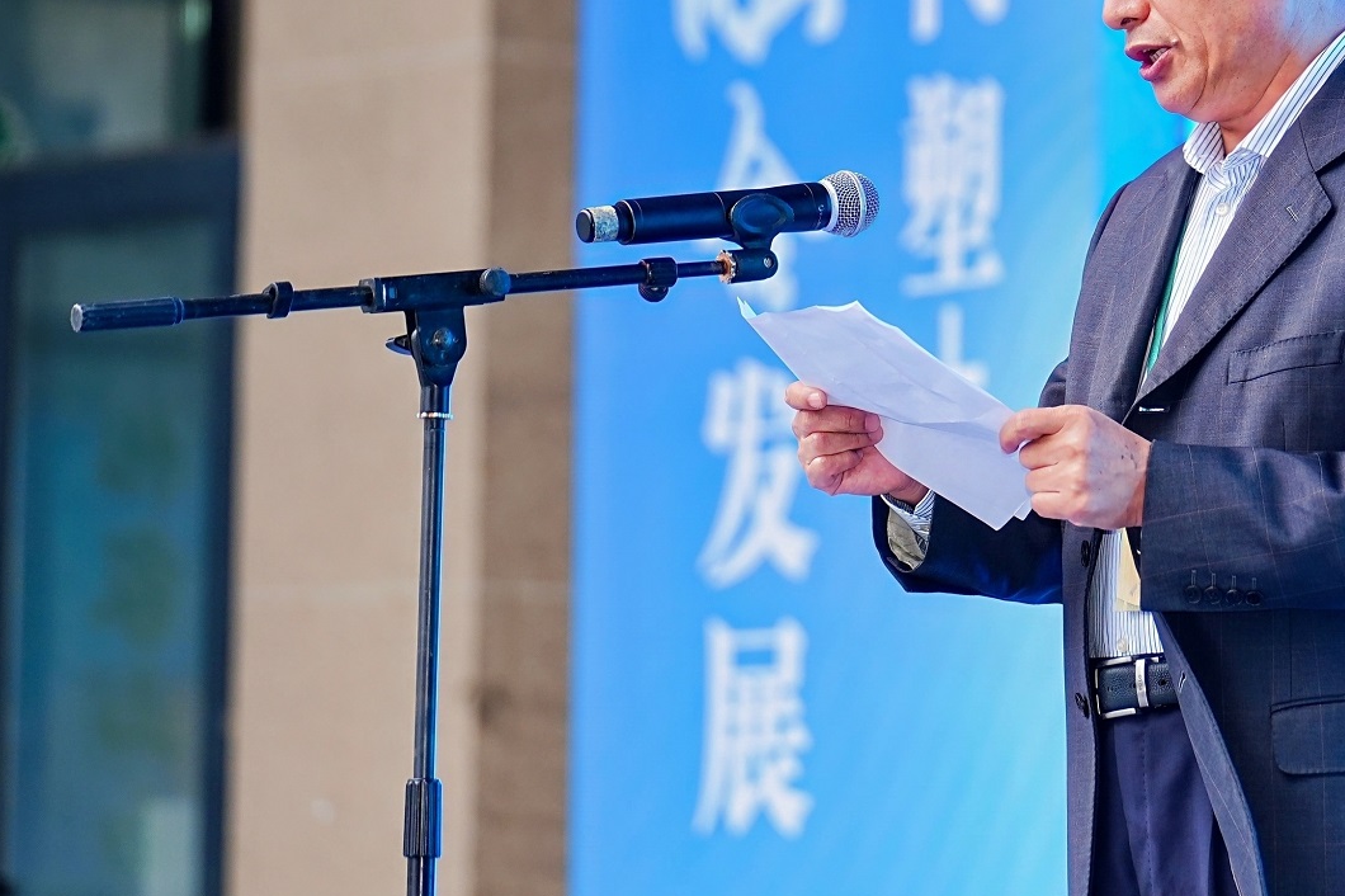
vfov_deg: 5.9
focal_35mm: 234
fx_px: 8739
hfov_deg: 8.8
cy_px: 133
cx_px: 1254
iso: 200
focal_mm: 124
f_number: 2.8
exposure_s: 1/250
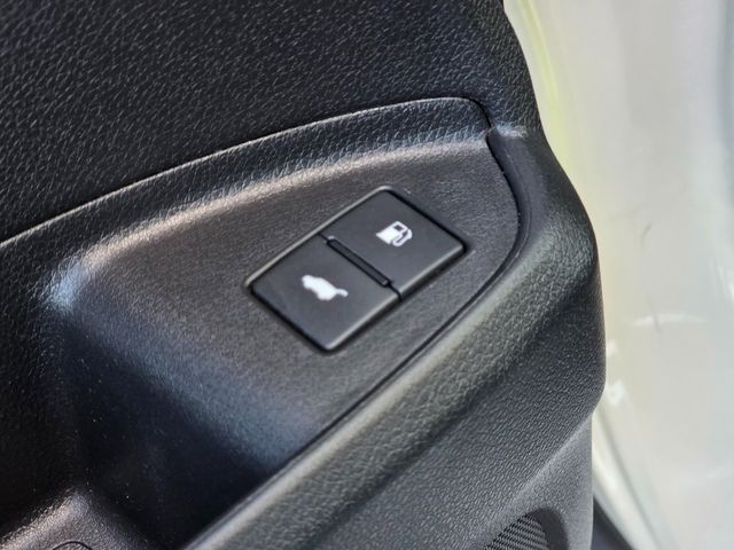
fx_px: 1463
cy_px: 275
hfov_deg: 28.2
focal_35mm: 69
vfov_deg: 21.3
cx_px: 367
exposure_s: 1/120
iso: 200
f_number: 2.4
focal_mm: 7.9
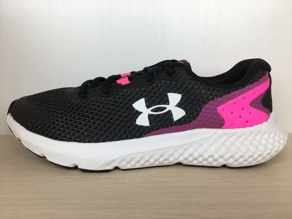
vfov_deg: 48.2
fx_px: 245
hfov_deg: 61.7
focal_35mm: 29
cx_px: 146
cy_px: 110
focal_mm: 4.15
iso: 32
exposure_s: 1/120
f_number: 2.2
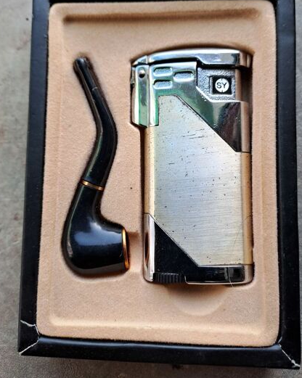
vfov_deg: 58.6
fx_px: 336
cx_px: 166
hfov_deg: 48.4
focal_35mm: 30
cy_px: 165
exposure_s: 1/100
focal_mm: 4.65
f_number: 1.8
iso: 50
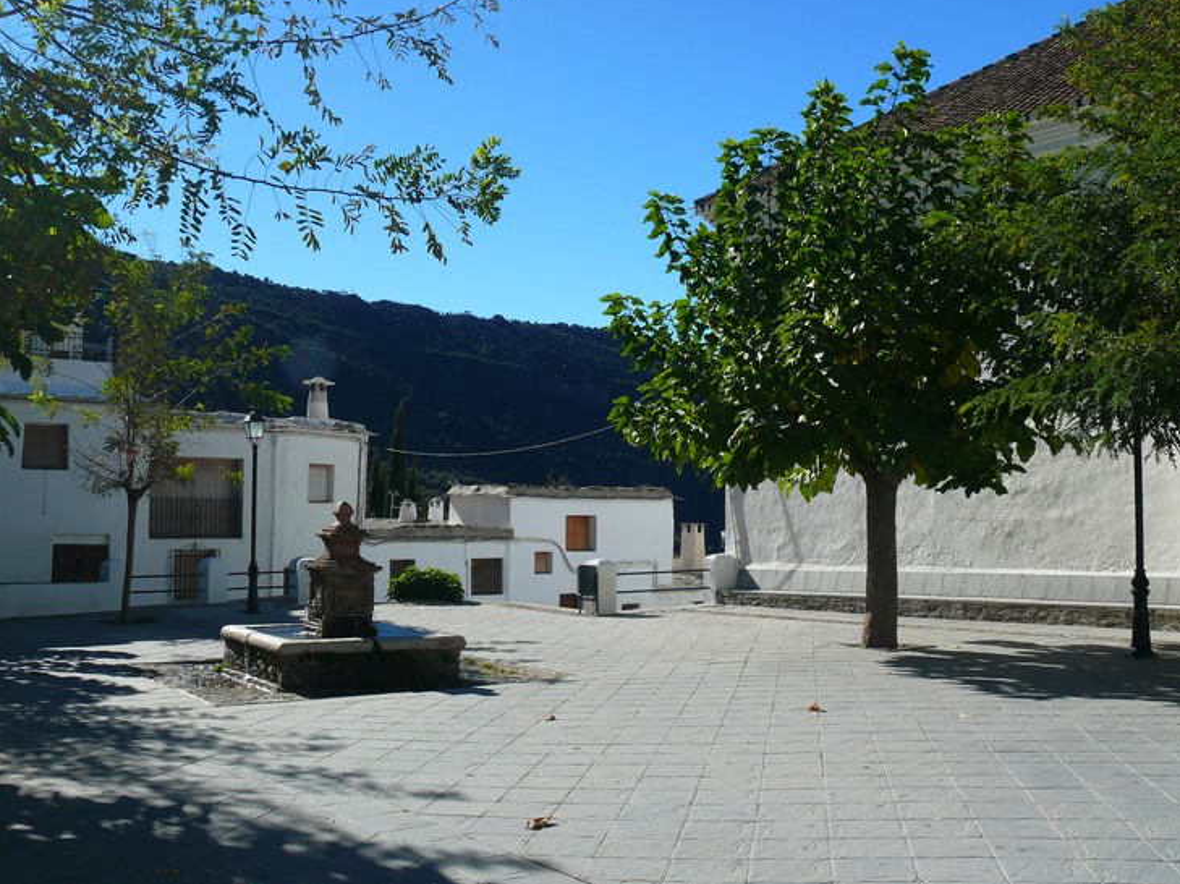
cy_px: 431
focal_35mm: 36
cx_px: 579
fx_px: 1227
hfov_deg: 51.4
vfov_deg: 39.6
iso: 100
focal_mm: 7.4
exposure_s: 1/250
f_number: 5
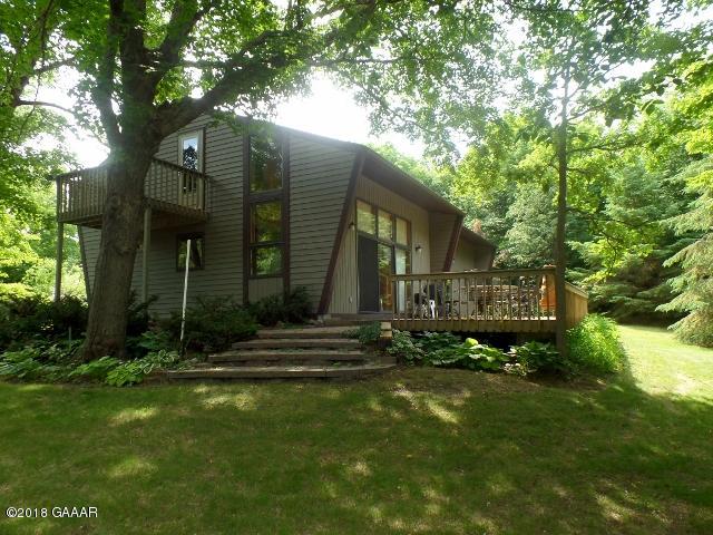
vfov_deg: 58.9
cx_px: 356
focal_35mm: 23
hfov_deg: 73.9
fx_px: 474
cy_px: 268
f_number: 3.5
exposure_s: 1/125
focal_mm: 4.1
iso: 100
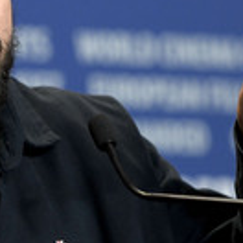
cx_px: 38
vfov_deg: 3.7
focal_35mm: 477
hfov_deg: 3.7
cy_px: 79
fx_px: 3788
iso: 1600
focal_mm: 165
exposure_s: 1/320
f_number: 4
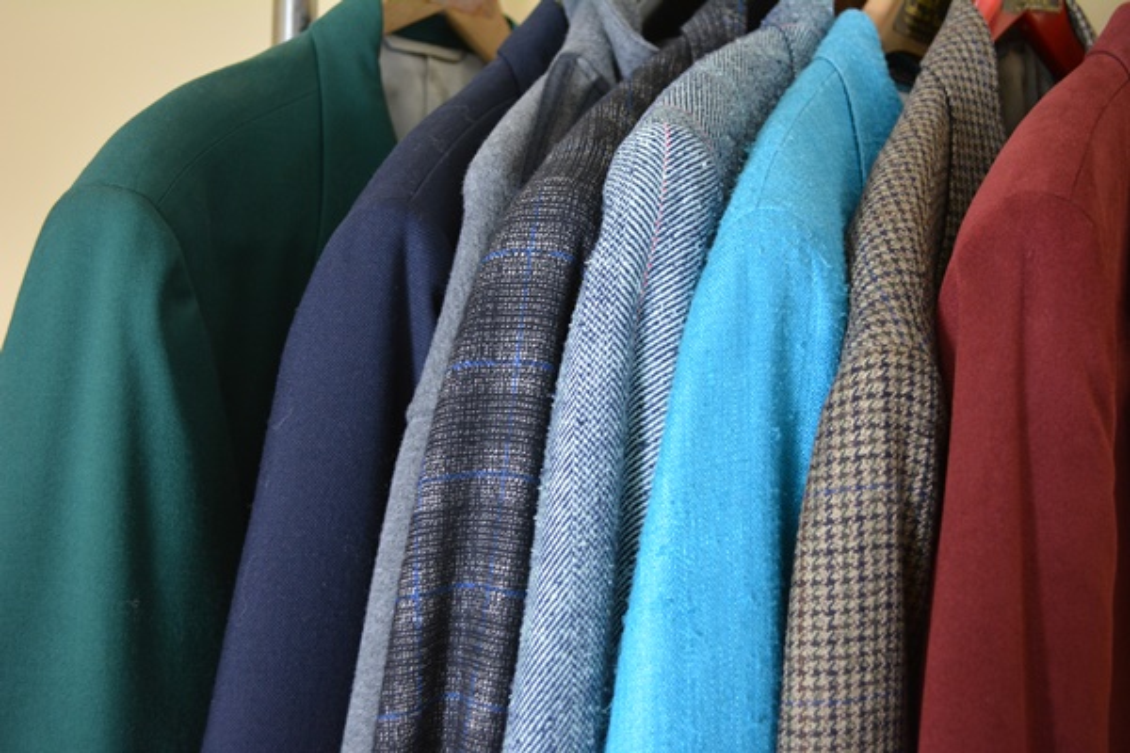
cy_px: 376
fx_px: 1412
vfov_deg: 29.9
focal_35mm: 45
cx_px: 565
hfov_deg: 43.6
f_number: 4.5
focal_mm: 30
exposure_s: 1/30
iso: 1400
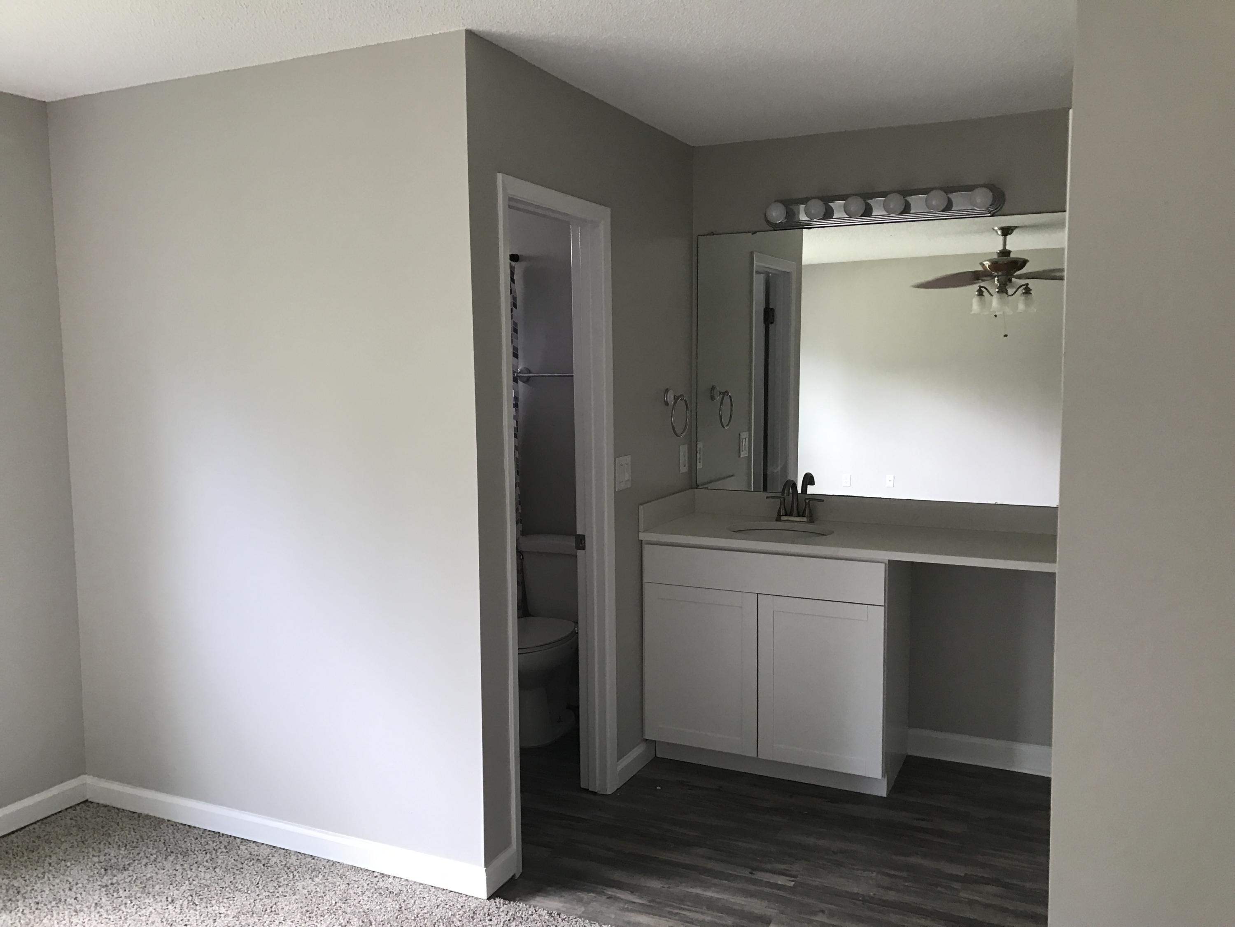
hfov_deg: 63.4
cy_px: 464
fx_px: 999
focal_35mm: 28
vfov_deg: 49.7
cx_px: 618
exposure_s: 1/24
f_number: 1.8
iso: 32
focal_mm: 3.99
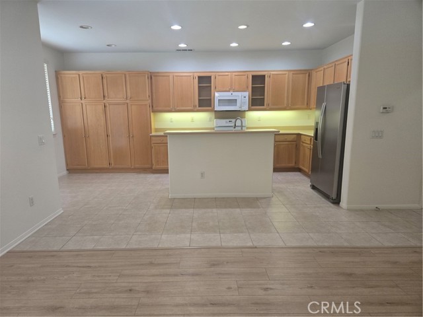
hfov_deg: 73.9
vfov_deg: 58.9
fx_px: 281
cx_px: 212
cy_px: 158
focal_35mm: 23
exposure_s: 1/120
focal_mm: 5.4
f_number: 1.8
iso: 200
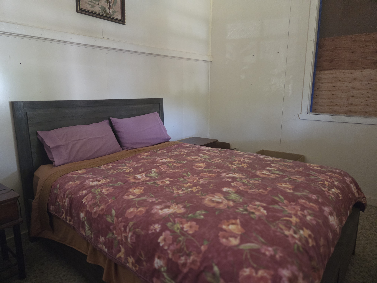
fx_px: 250
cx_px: 188
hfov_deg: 73.9
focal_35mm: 23
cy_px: 142
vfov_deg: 58.9
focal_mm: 5.4
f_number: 1.8
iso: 2000
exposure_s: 1/100
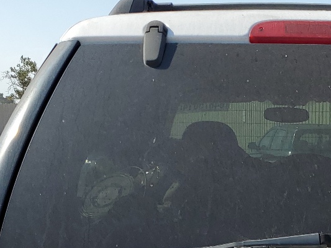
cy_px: 300
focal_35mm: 78
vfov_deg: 17.9
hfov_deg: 24.1
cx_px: 318
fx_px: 746
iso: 50
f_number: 1.5
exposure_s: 1/2500
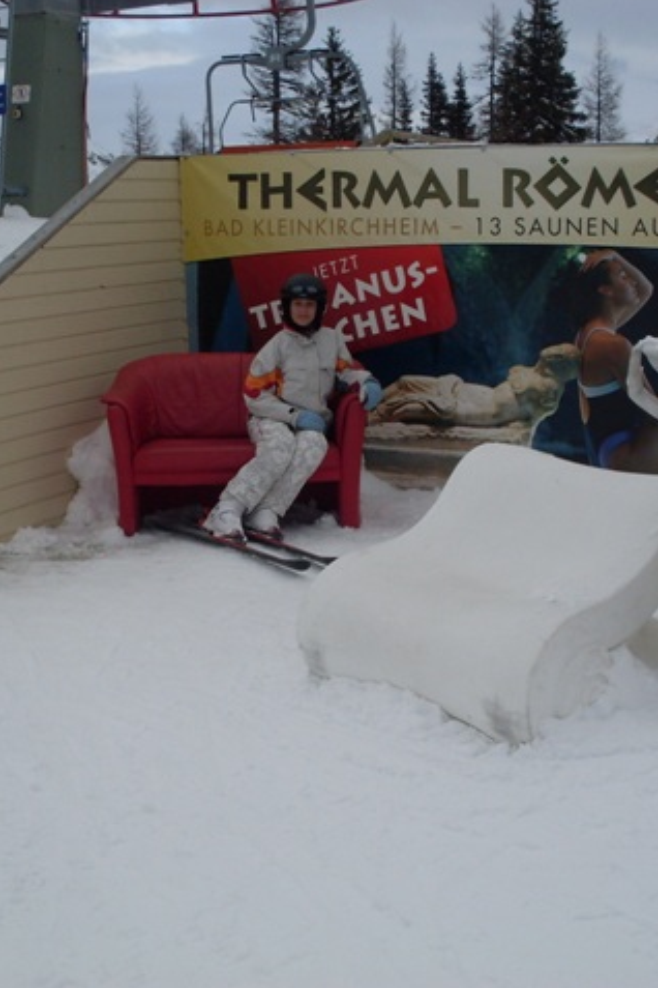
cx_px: 327
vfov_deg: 37.5
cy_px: 493
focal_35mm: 53
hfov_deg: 25.5
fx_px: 1453
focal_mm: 6.3
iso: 80
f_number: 8.4
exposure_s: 1/180
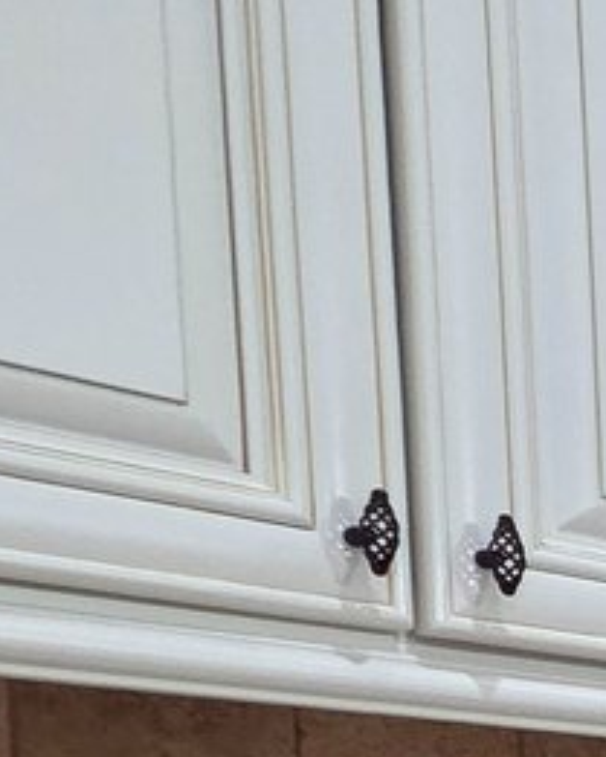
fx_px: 1568
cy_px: 1030
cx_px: 1777
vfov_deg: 23.4
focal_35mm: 70
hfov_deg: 11.8
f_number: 2.2
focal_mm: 2.2
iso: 250
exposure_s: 1/60
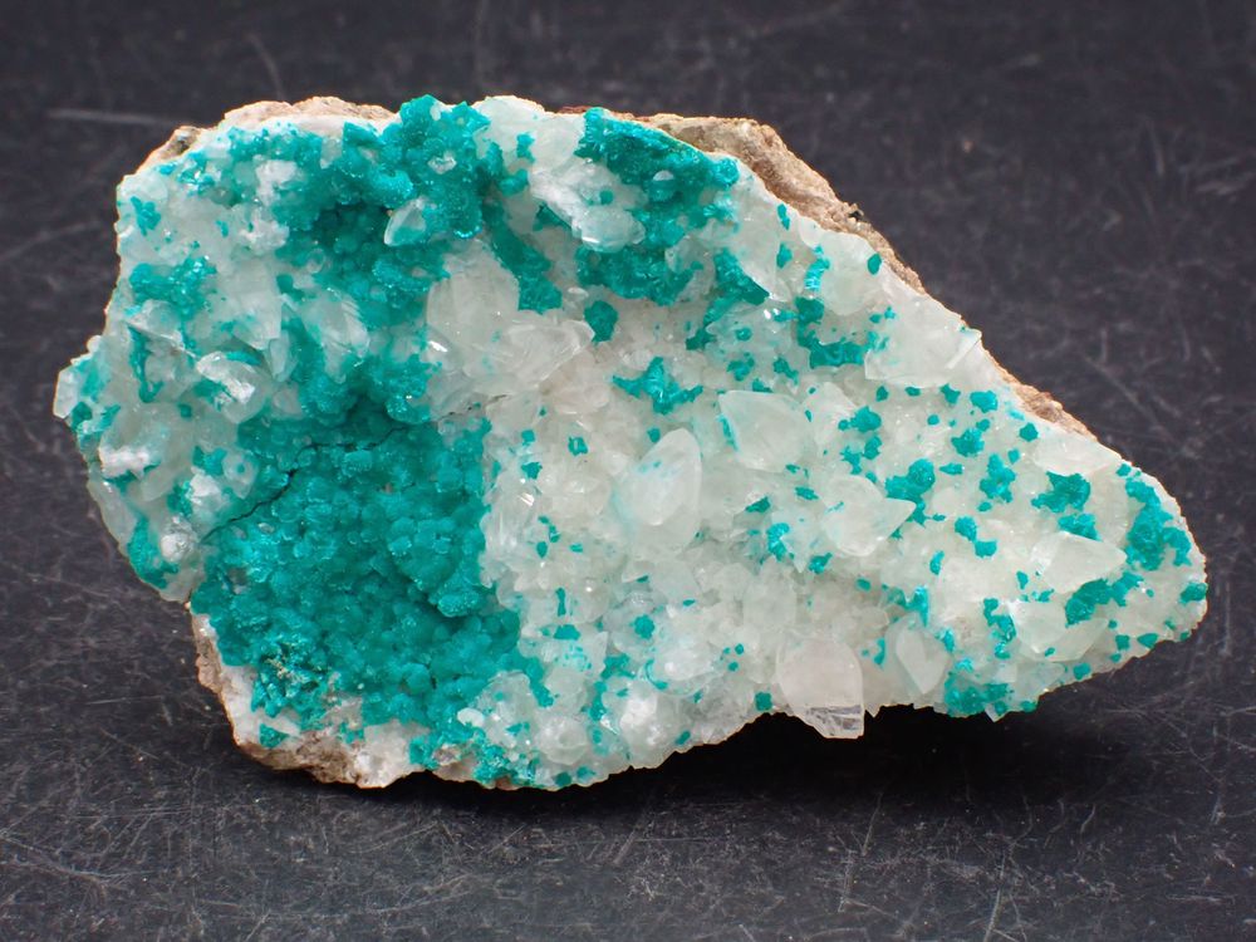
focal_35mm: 100
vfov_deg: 14.8
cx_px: 628
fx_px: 3628
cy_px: 471
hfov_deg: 19.6
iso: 500
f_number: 6.3
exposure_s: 1/400
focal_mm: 18
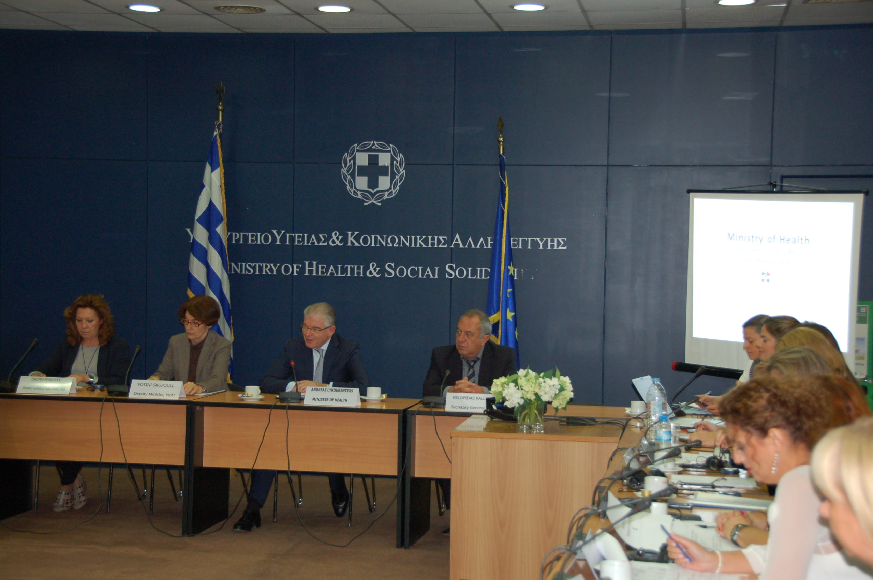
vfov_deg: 21.5
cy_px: 290
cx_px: 436
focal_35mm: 63
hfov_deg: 31.9
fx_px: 1526
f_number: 4.5
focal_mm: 42
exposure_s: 1/60
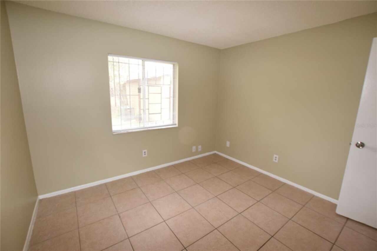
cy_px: 126
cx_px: 188
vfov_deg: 77.3
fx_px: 157
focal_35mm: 15
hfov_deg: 100.4
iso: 800
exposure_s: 1/100
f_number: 5
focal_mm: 10
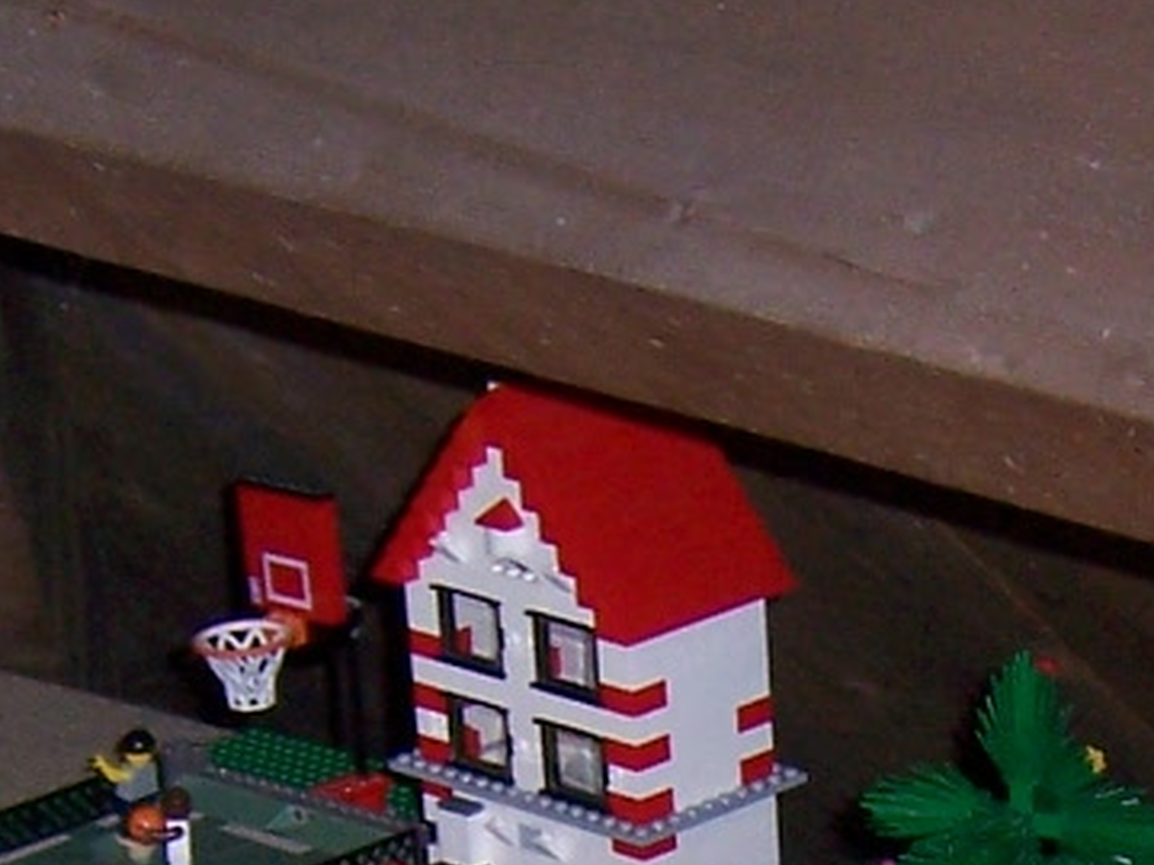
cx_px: 1116
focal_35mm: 155
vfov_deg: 9.1
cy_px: 1624
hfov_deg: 12.6
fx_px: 5167
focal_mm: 6.2
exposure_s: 1/60
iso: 125
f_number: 2.8
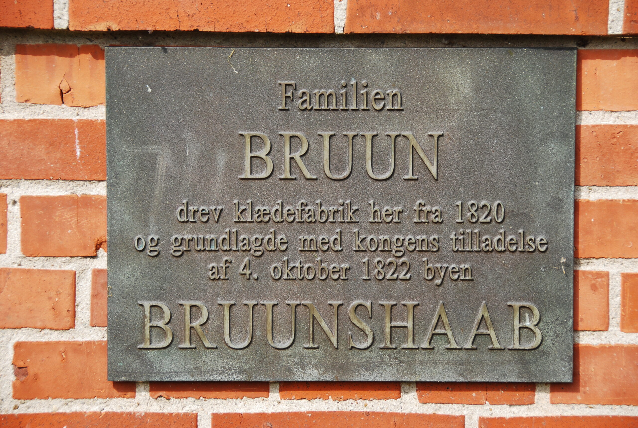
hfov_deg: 18.1
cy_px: 214
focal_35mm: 112
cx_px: 319
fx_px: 1998
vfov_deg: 12.2
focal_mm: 75
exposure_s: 1/500
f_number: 5.3
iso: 200
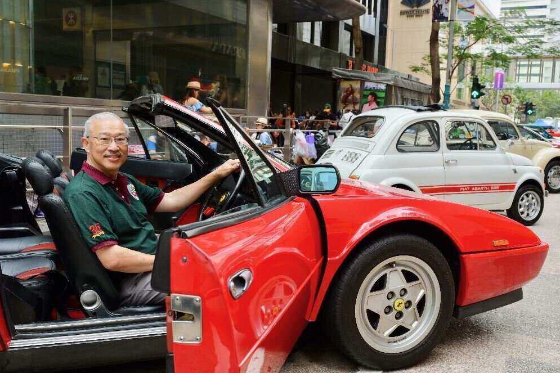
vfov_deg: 37.8
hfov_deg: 54.4
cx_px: 284
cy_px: 181
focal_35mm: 35
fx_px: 544
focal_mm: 34
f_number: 7.1
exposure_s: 1/200
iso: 400
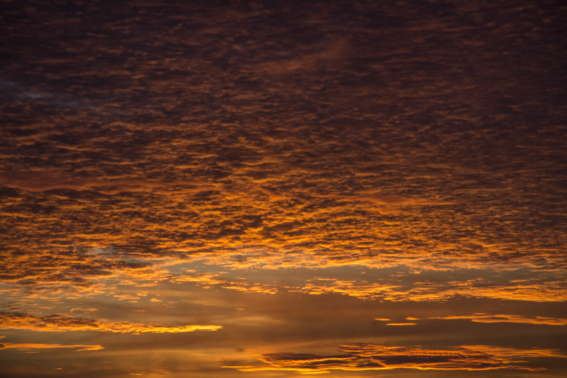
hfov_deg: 9.8
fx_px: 3307
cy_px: 189
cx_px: 284
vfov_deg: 6.5
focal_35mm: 210
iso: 640
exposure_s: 1/640
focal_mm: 140
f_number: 8
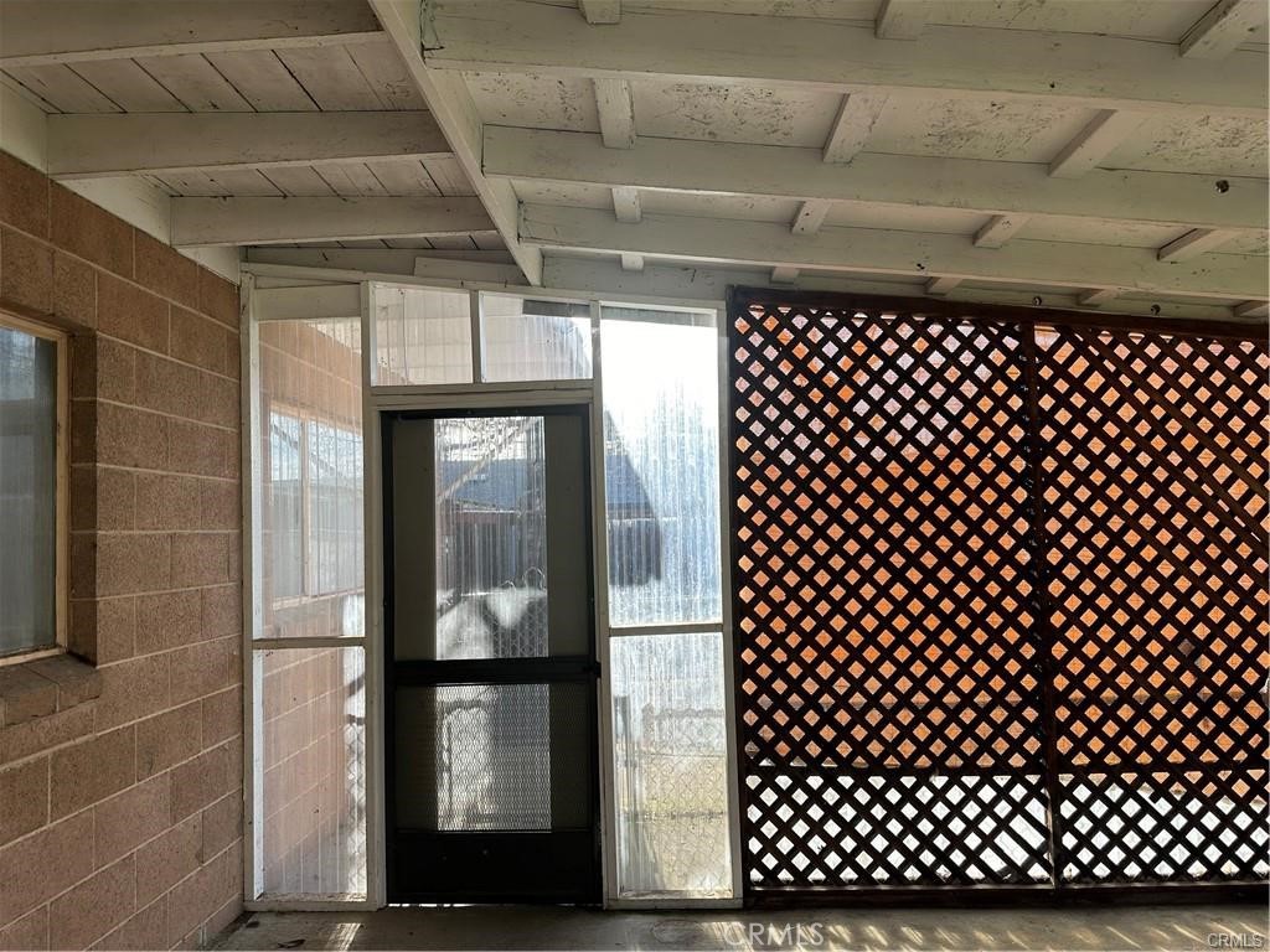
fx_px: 881
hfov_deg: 71.6
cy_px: 476
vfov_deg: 56.8
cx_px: 635
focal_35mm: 24
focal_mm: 6.86
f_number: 1.78
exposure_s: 1/672
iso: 80
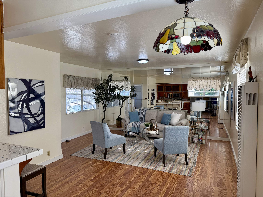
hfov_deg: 71.6
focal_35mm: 24
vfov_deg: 56.8
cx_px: 132
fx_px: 182
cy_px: 98
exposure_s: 1/308
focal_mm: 6.76
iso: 100
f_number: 1.78
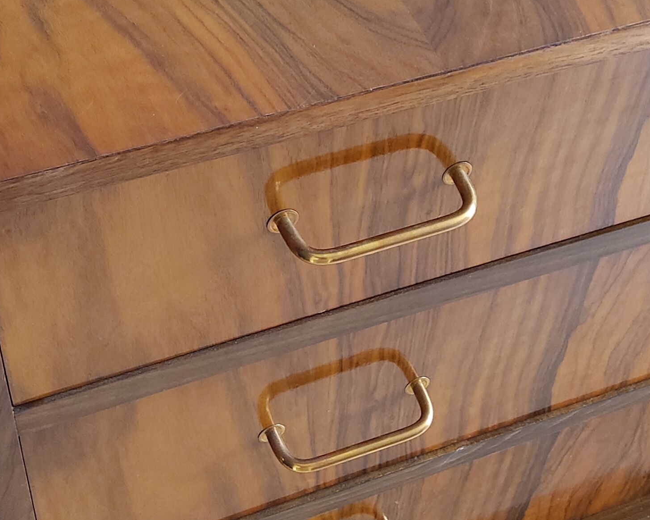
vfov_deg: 21.1
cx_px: 359
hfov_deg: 26.4
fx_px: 1385
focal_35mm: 72
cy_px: 133
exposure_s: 1/25
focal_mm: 3.08
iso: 320
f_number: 2
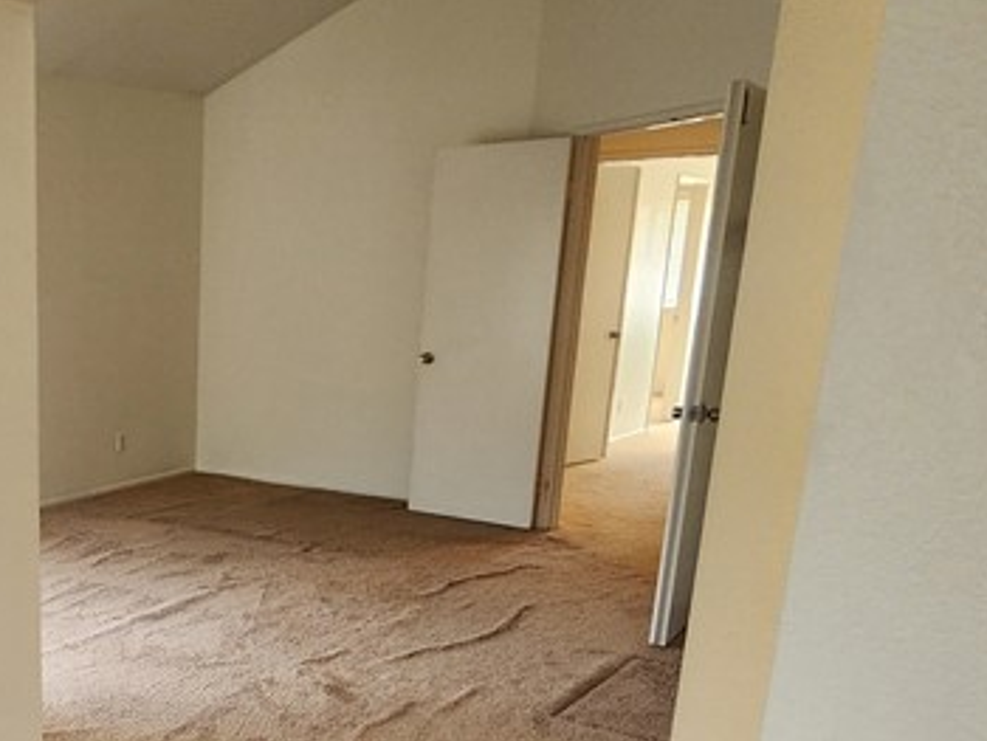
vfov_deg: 36.3
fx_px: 1084
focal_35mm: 38
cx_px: 28
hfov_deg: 43.0
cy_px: 609
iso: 160
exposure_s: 1/60
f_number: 2.2
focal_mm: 2.2
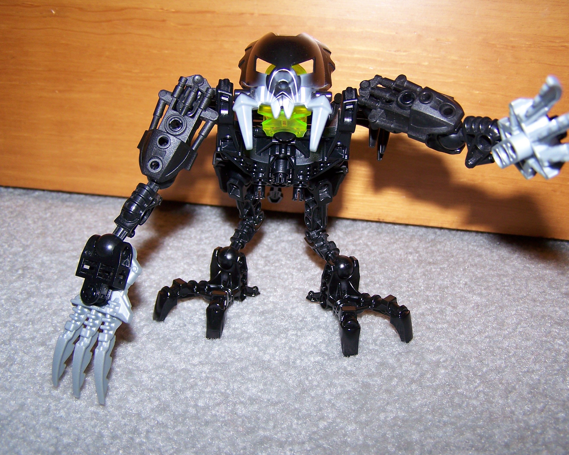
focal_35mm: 40
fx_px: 674
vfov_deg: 37.3
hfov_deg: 45.8
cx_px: 301
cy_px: 229
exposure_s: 1/60
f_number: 2.8
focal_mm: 6.3
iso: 80
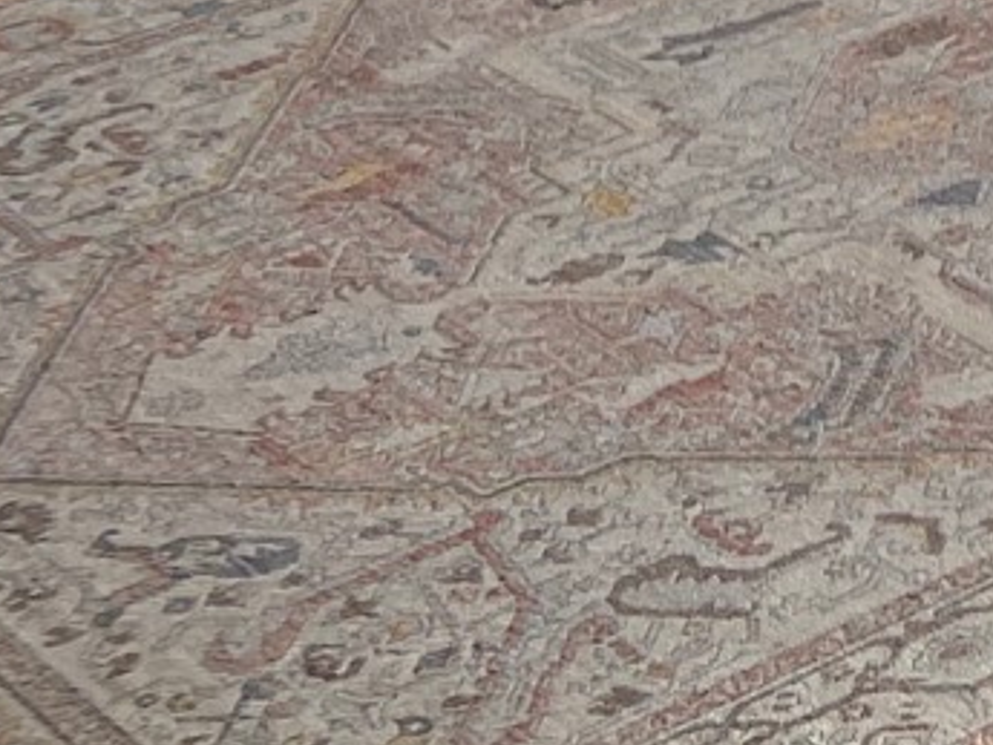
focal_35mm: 152
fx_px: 4362
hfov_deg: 10.6
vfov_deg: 8.7
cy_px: -1176
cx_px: 2588
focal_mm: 4.25
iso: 32
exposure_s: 1/122
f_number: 1.8
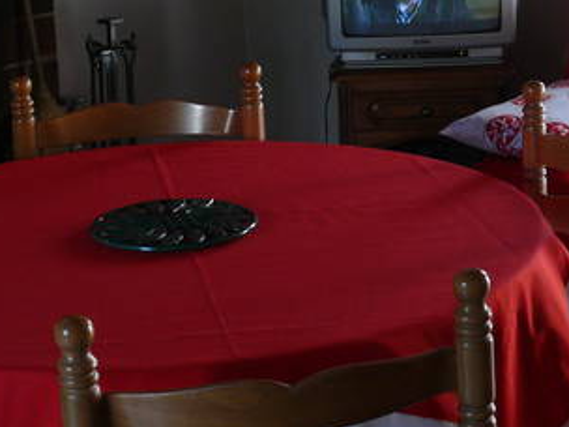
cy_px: 28
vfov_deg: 16.0
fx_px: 1496
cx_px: 474
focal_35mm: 91
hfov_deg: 21.2
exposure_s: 1/30
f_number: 2.8
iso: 125
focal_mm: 7.4
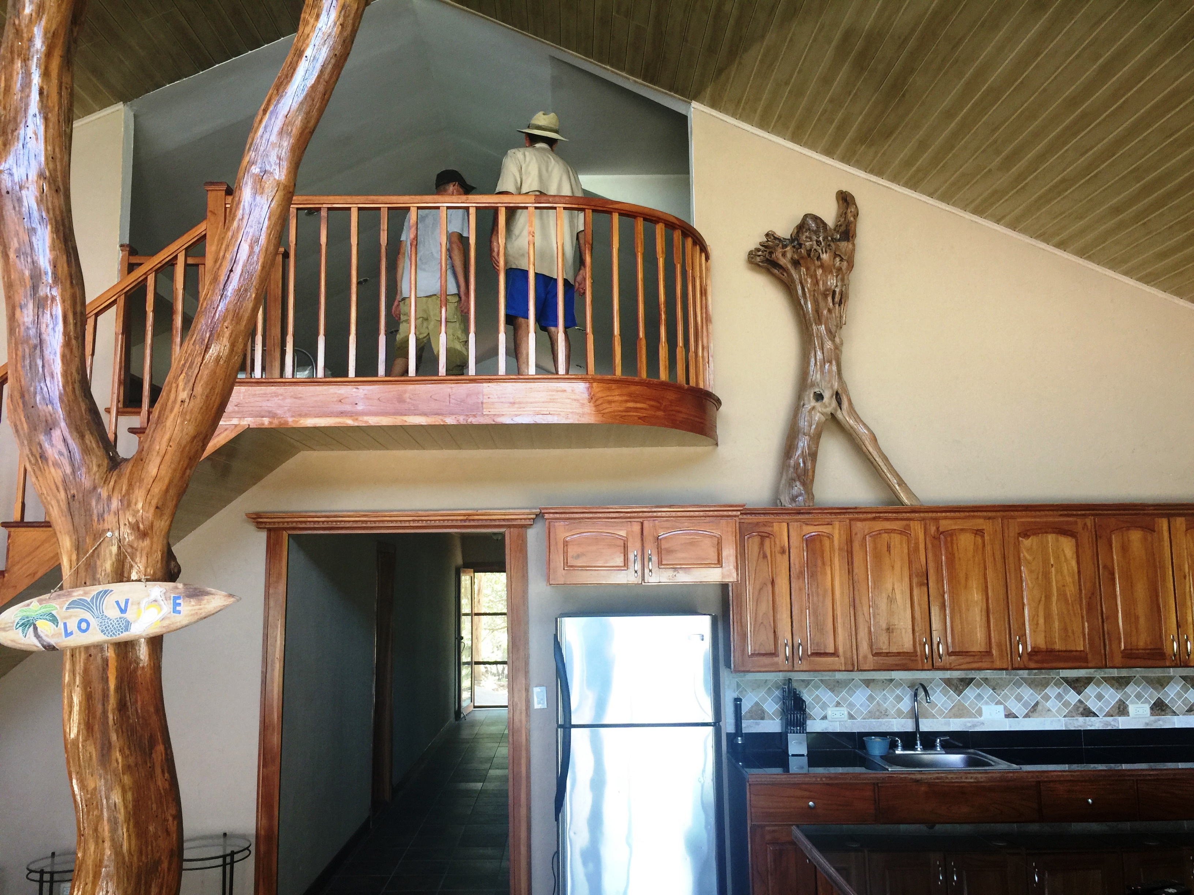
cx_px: 597
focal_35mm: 29
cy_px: 448
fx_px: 1000
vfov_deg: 48.2
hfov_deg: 61.7
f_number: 2.2
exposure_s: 1/30
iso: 50
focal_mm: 4.15
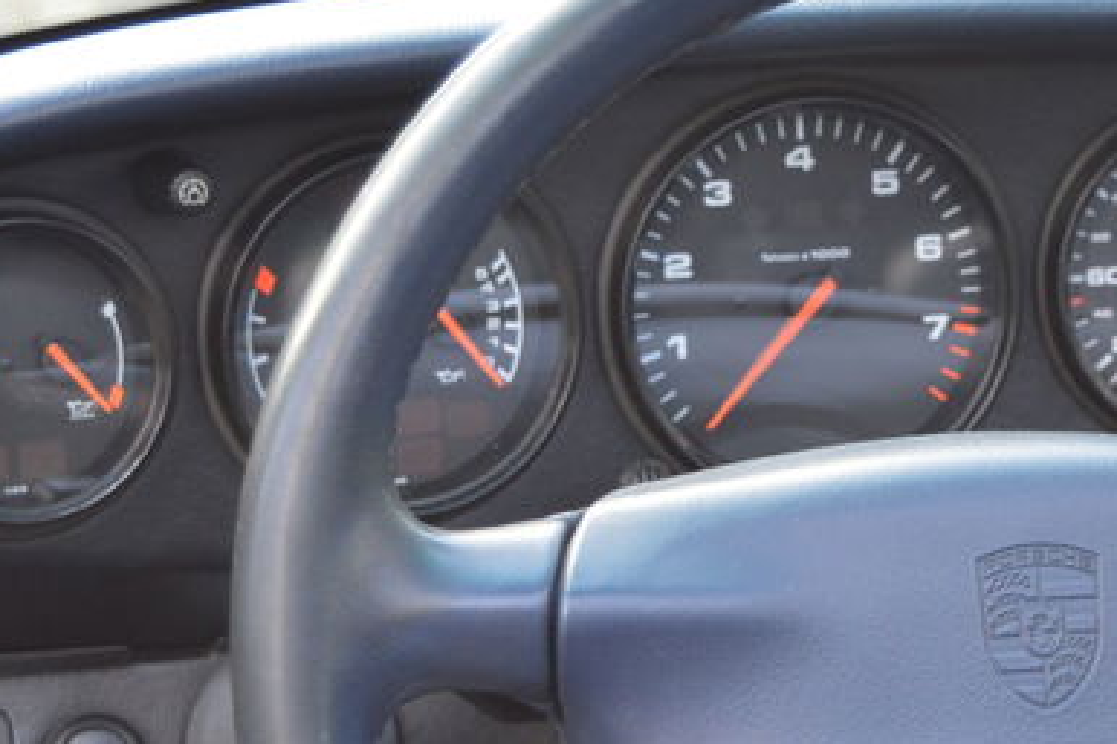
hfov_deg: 16.5
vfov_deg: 11.0
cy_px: 648
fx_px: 3825
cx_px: 938
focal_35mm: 123
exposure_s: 1/100
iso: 400
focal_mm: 31
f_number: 5
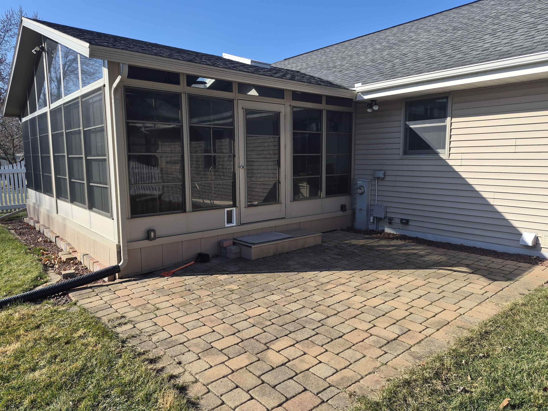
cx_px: 274
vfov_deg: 58.9
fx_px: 364
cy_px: 206
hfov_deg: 73.9
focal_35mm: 23
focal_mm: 5.4
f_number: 1.8
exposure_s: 1/3320
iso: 80
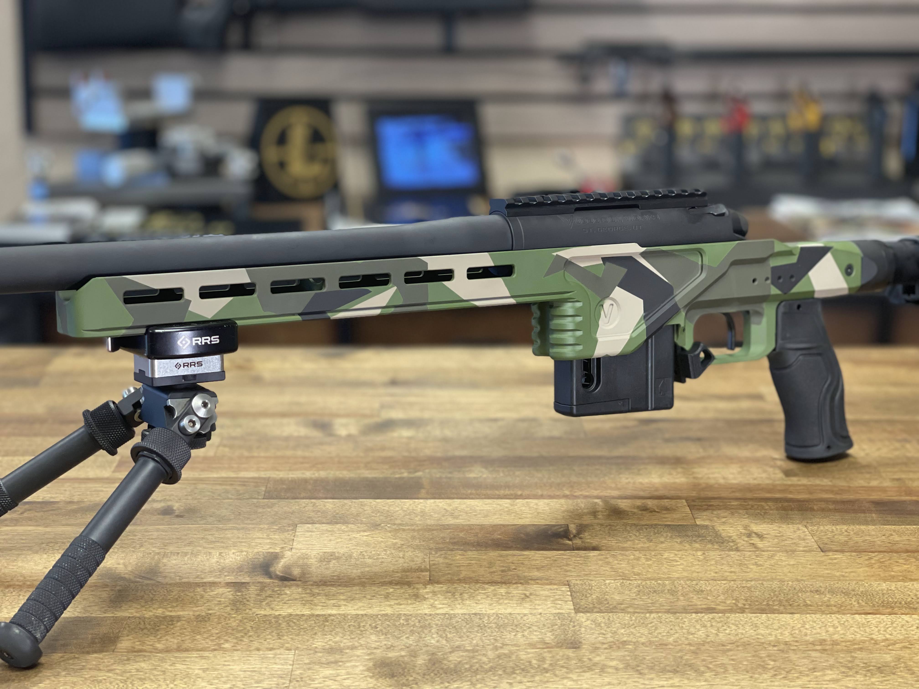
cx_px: 460
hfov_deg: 30.3
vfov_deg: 22.9
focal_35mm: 64
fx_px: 1699
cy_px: 344
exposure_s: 1/40
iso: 125
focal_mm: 7.5
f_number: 2.2
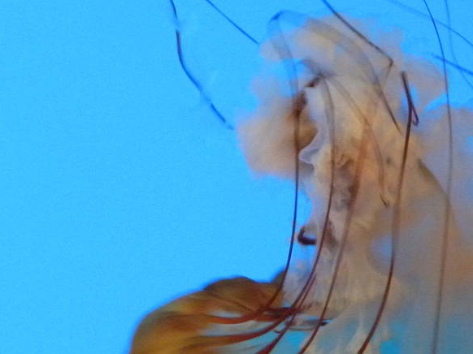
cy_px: 298
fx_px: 1953
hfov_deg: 13.6
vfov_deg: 10.3
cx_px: 486
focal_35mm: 143
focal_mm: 9.2
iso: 430
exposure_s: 1/9.6
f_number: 3.5
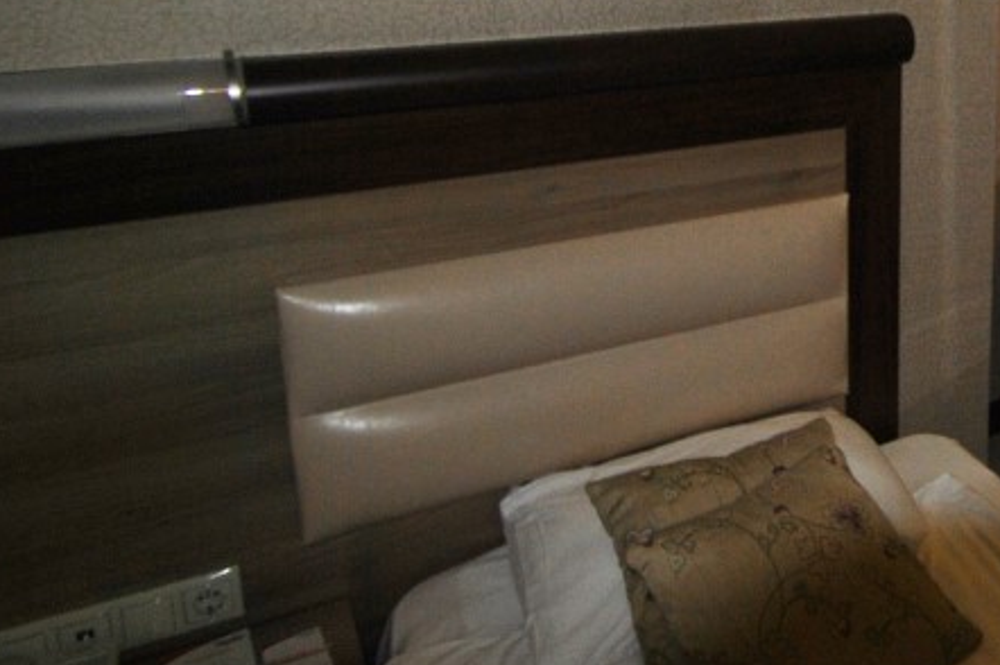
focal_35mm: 39
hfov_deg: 42.3
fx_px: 1082
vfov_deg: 32.6
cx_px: 1019
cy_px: 77
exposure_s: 1/60
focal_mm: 10
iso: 200
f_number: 3.5
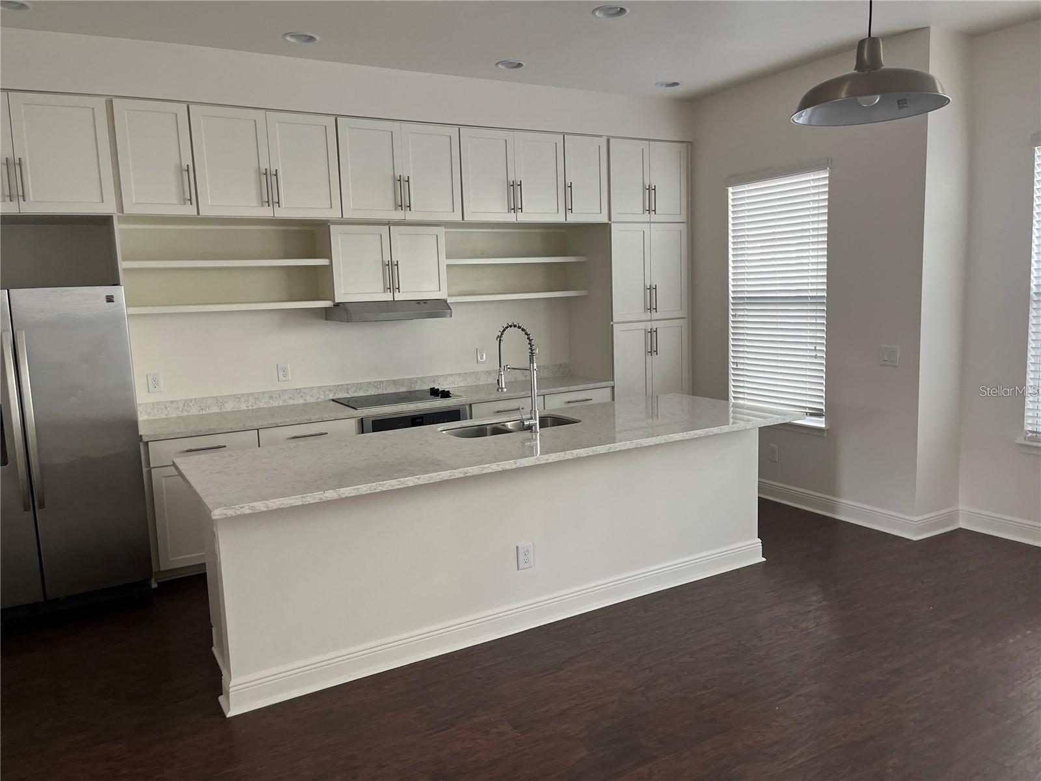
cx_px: 520
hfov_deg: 67.3
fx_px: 782
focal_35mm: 26
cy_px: 390
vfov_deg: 53.1
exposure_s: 1/109
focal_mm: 5.1
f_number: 1.6
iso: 125
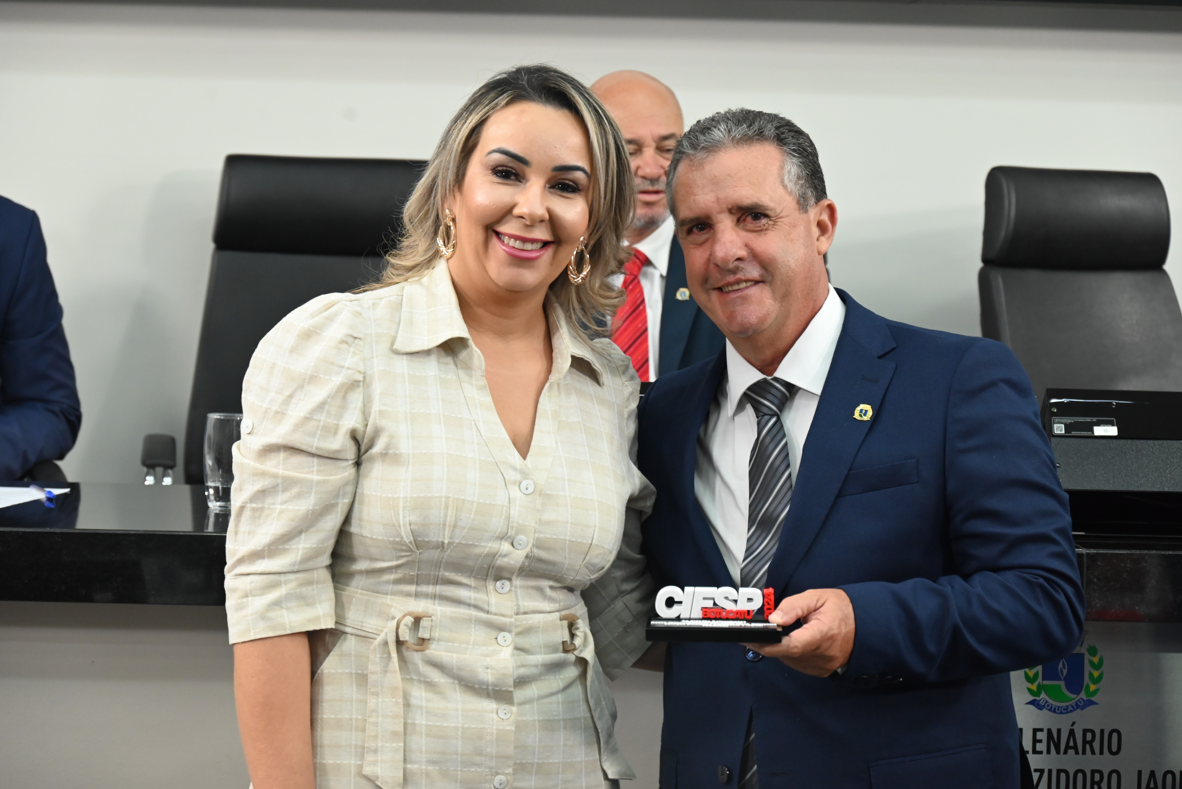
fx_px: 3153
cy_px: 394
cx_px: 591
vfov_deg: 14.3
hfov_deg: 21.2
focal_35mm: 96
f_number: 6.3
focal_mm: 96
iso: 2200
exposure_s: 1/125
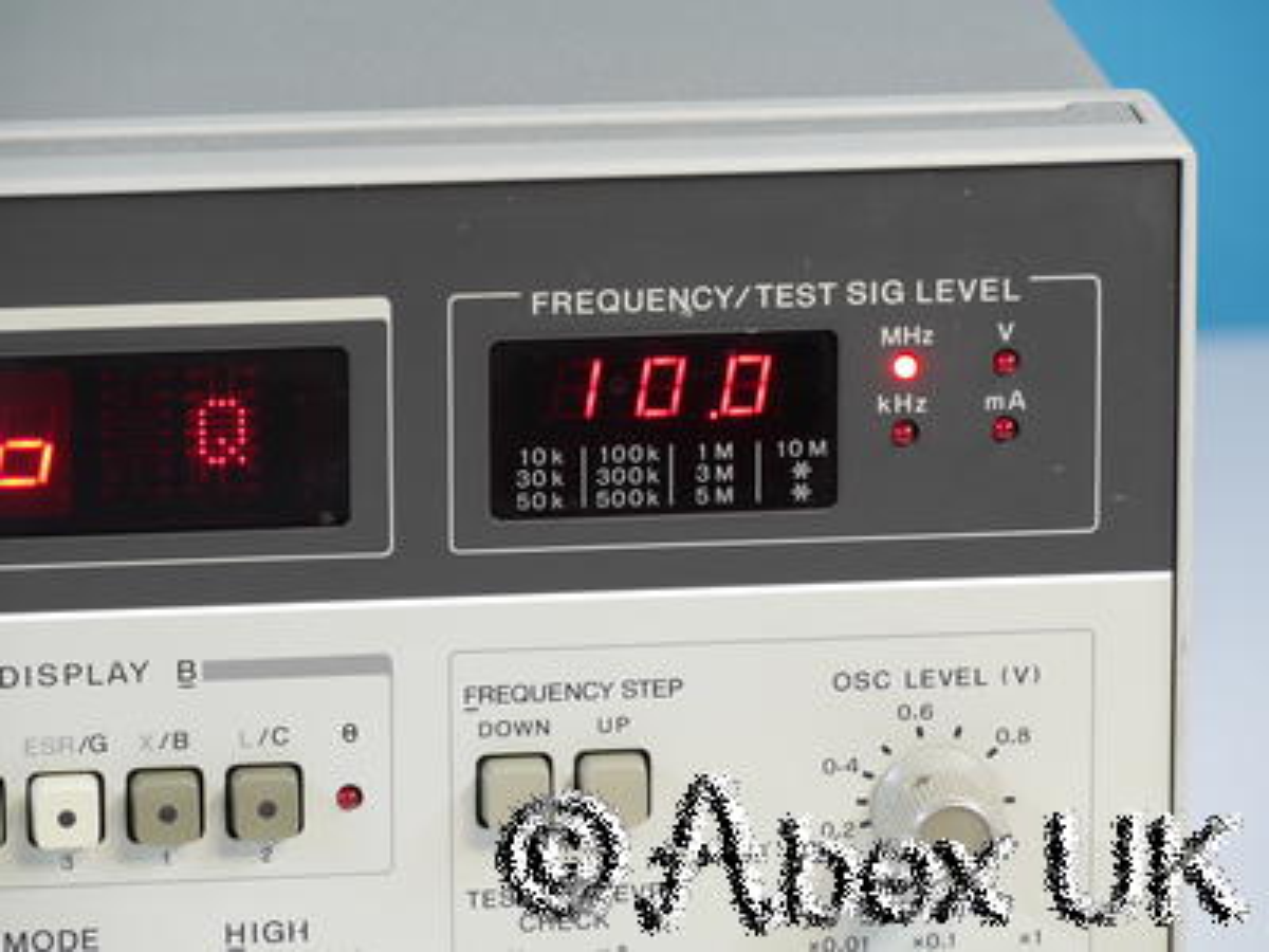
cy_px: 476
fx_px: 10265
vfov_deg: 5.3
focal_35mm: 280
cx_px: 634
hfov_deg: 7.1
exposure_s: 1/2
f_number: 8
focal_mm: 140
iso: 200
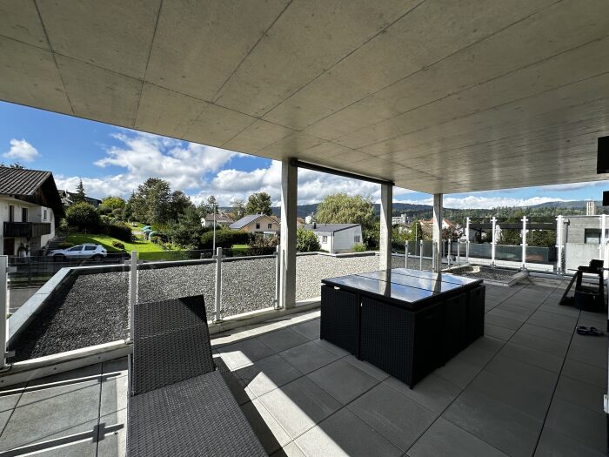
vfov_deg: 85.7
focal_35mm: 14
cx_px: 304
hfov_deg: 102.1
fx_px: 246
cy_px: 228
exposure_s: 1/955
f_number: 2.2
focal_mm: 2.22
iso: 40
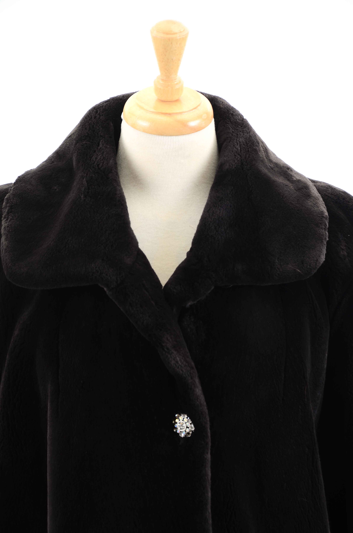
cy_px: 266
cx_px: 176
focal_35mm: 158
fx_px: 2327
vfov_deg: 13.1
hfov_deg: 8.7
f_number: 6.3
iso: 160
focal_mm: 105
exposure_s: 1/80
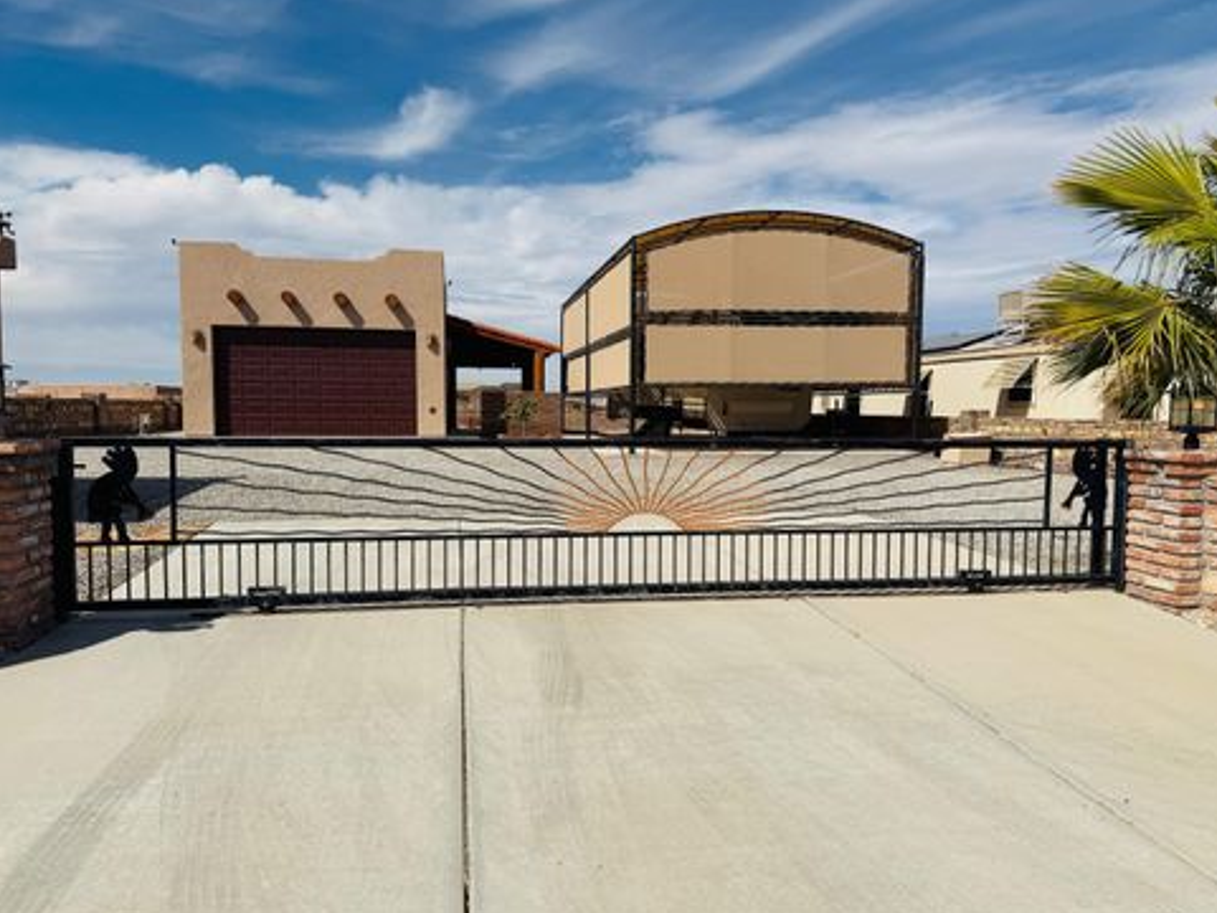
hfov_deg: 69.4
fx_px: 879
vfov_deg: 54.9
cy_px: 468
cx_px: 591
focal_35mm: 25
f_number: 1.78
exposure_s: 1/11905
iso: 80
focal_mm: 6.76
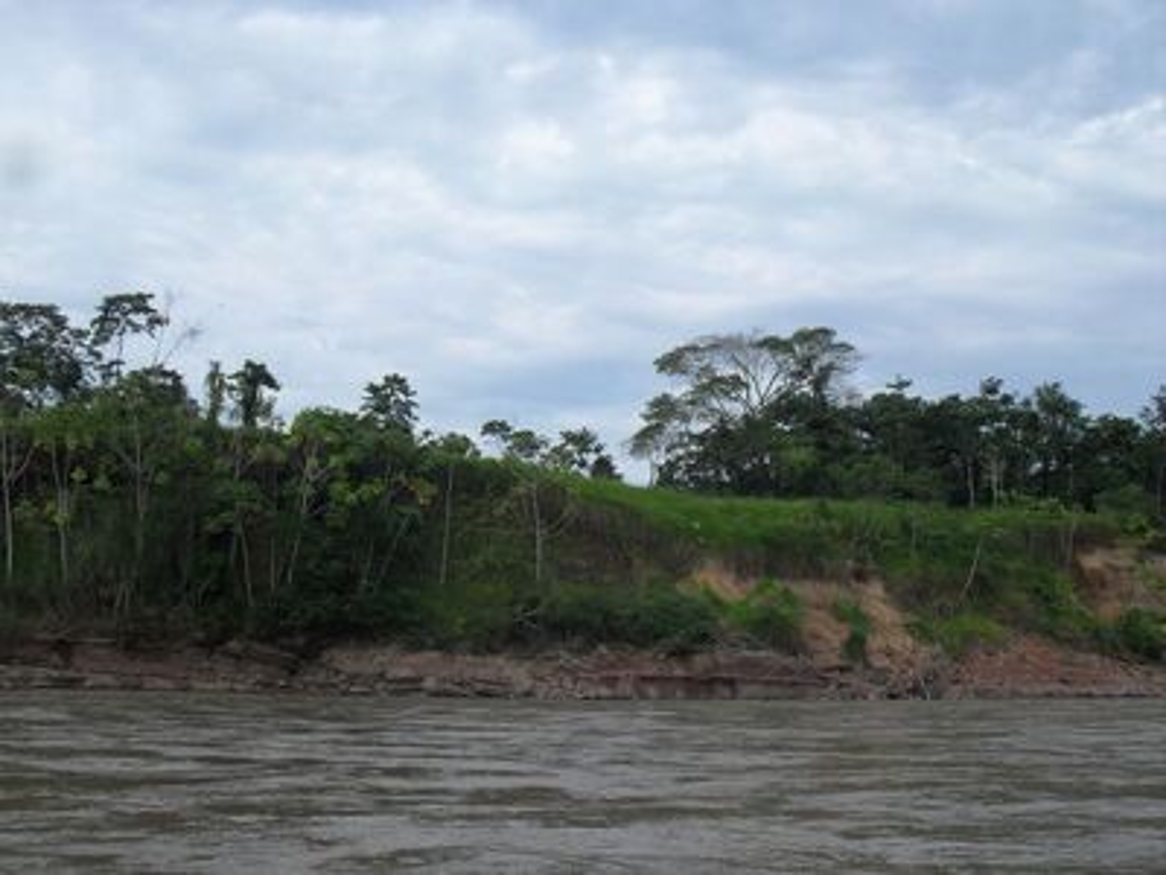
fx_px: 1280
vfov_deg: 37.7
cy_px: 438
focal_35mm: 38
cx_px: 583
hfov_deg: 49.0
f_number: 8.3
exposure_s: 1/180
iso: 80
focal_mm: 6.3
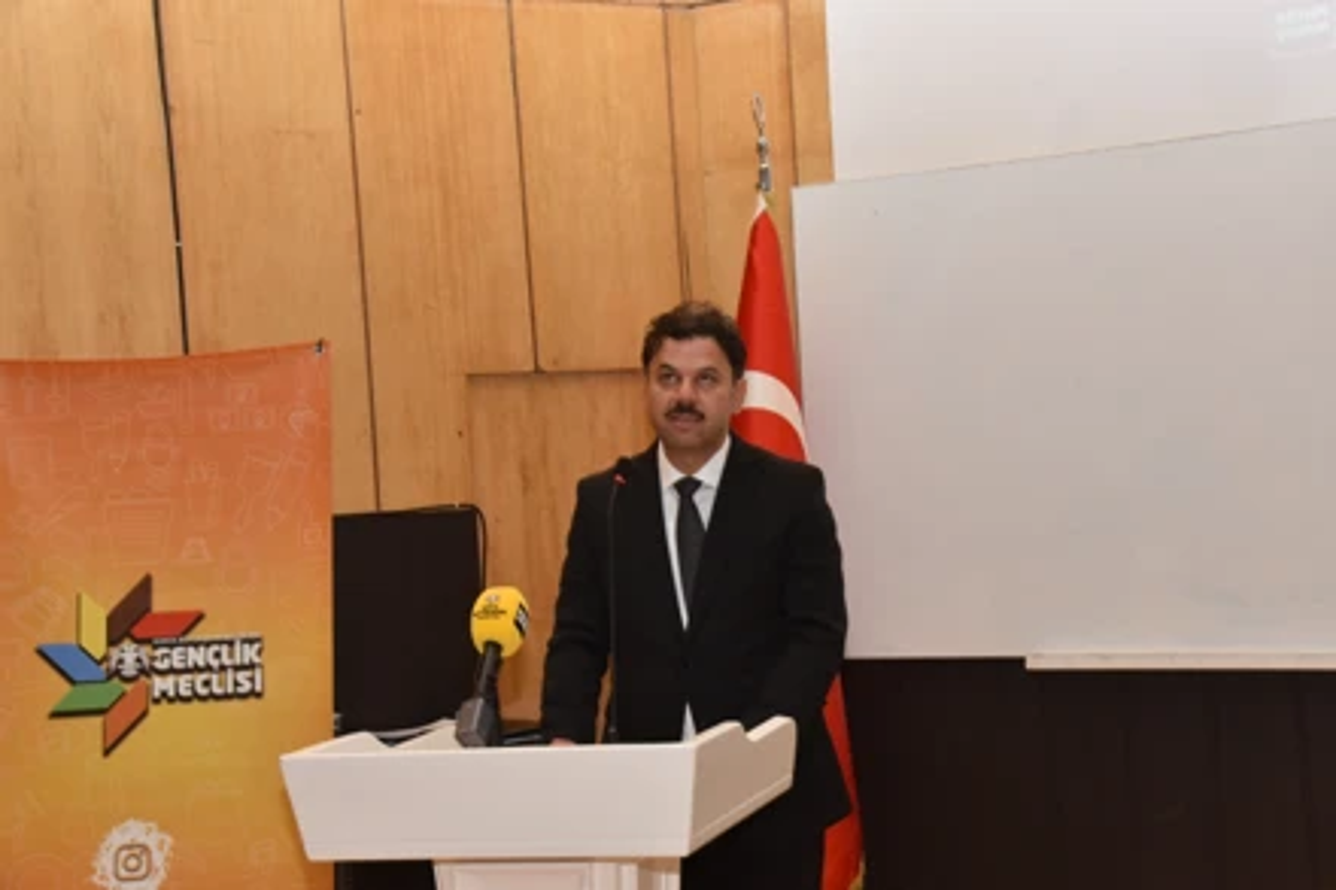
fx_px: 1929
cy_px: 445
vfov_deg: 26.0
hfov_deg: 38.2
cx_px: 668
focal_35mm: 52
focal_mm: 52
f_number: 8
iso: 1600
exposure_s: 1/60
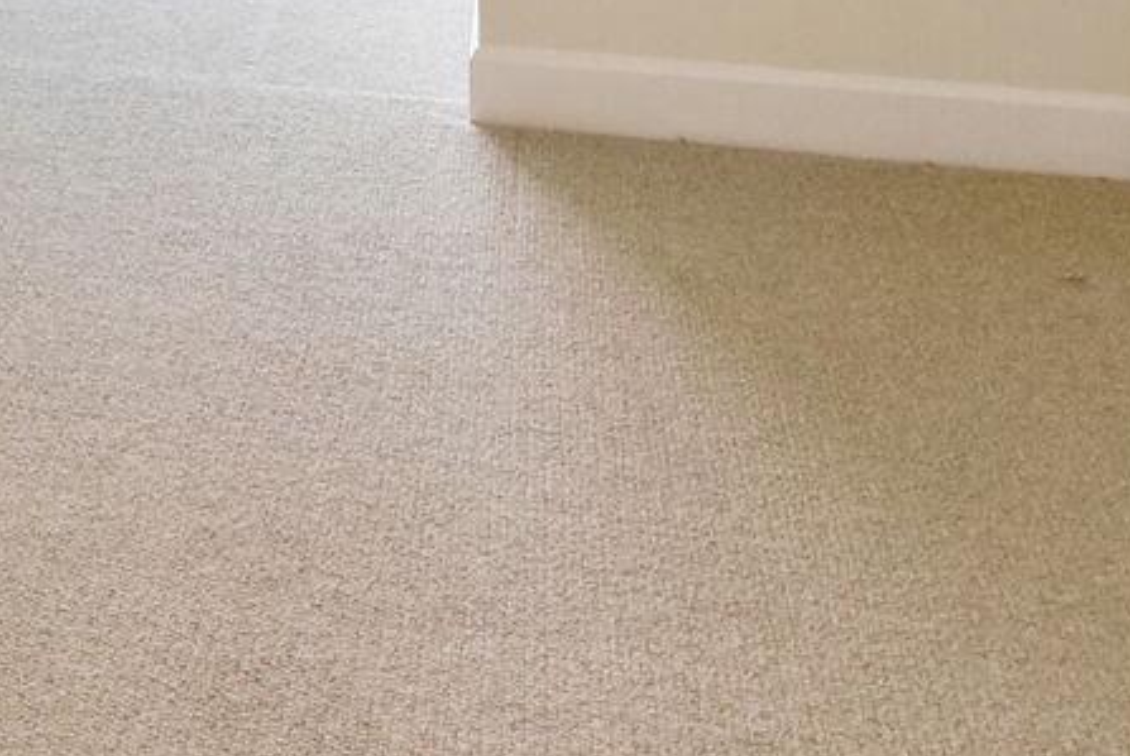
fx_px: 1697
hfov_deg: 34.7
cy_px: -554
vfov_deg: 19.6
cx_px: 109
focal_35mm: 54
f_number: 7.1
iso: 3200
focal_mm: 14
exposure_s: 1/125
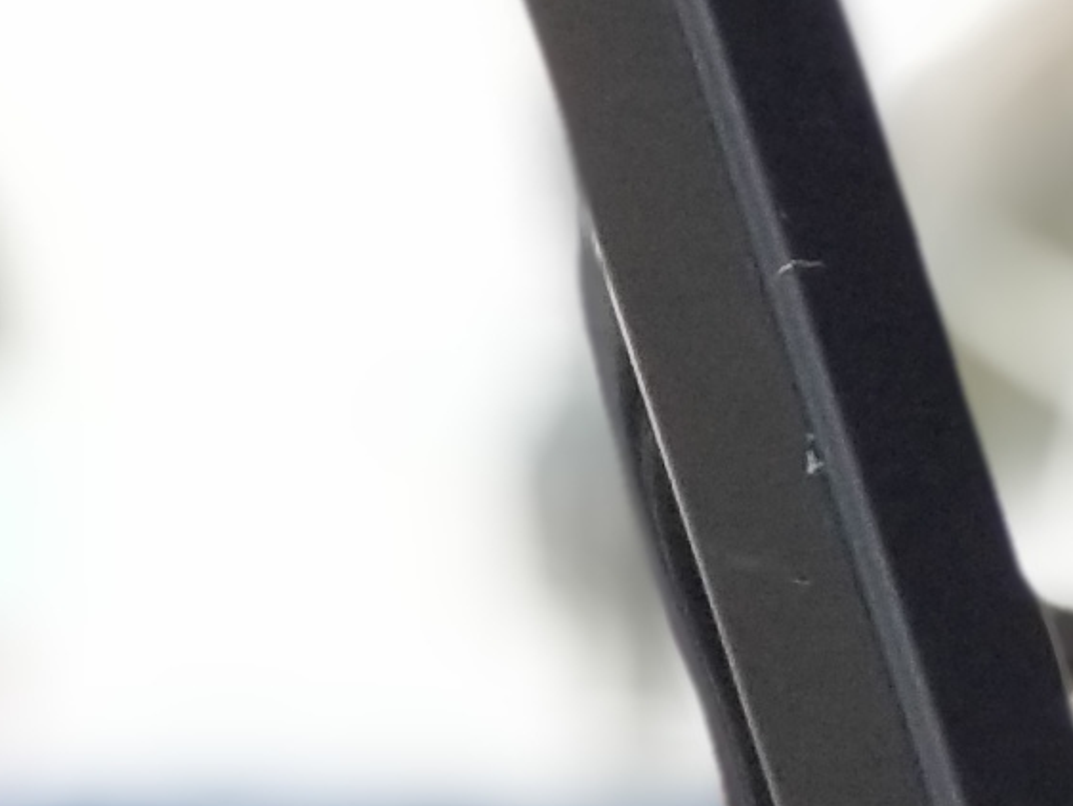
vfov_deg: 3.9
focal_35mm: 373
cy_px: 1664
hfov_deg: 5.0
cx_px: 3639
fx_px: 11567
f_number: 2.4
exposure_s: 1/60
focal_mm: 6
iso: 32
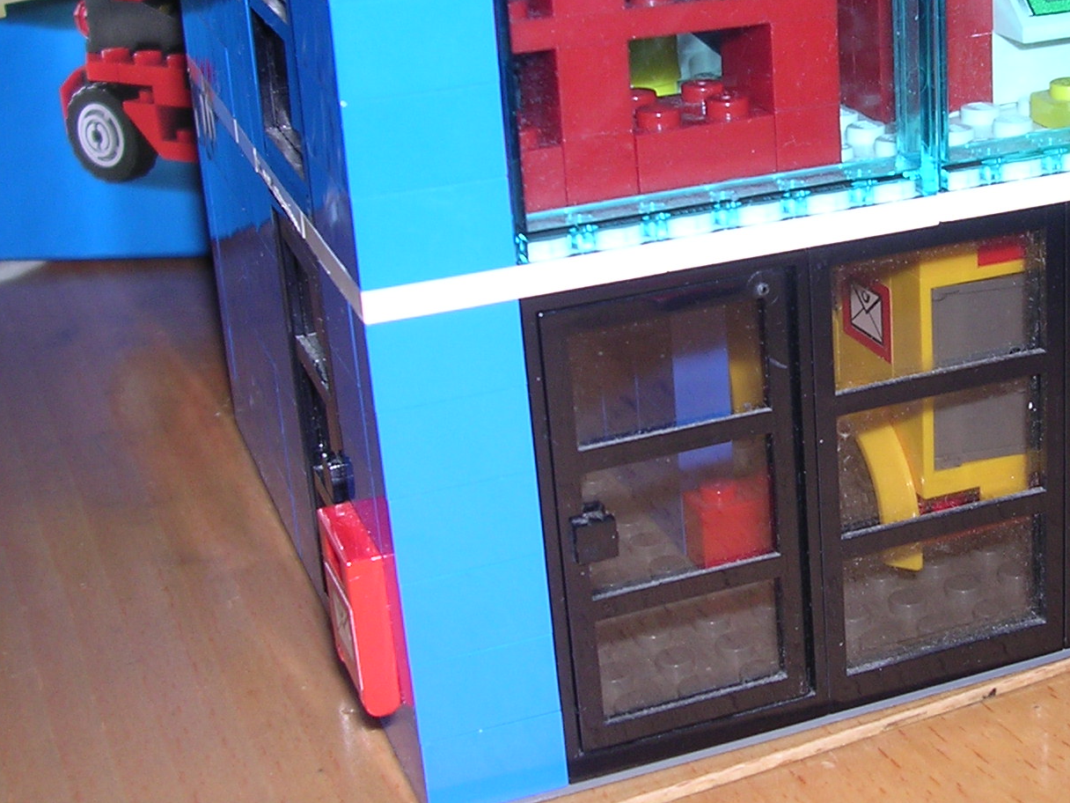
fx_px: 1978
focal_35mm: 64
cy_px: 263
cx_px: 861
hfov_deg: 29.6
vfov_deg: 22.8
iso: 100
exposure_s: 1/60.1
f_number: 2.8
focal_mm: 5.8
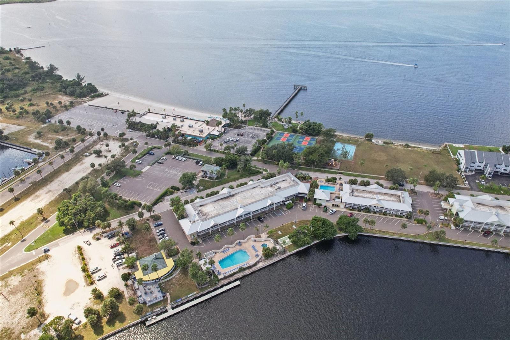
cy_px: 170
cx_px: 255
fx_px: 312
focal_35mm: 22
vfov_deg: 57.2
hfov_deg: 78.6
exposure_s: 1/800
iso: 400
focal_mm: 8.4
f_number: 2.8
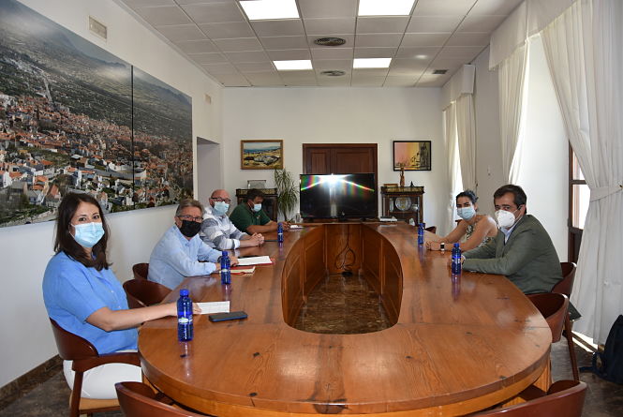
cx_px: 312
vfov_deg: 48.0
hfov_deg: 67.3
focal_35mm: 27
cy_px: 208
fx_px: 468
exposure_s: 1/125
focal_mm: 18
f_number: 3.5
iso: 280
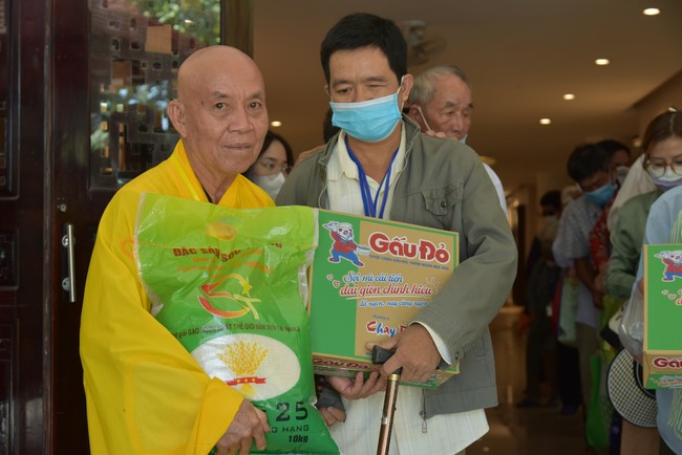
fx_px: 1042
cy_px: 228
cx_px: 341
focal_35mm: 55
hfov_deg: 36.2
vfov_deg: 24.6
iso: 640
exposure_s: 1/100
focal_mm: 55
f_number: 5
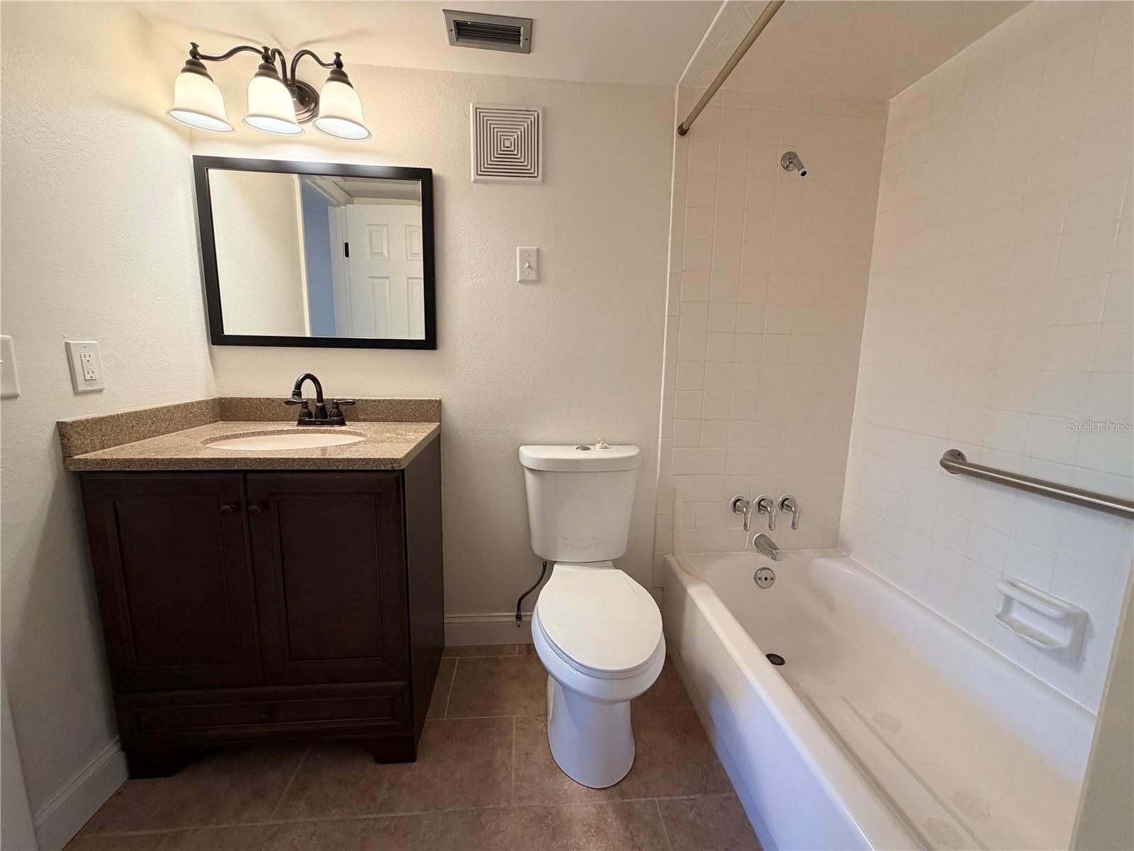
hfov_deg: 102.1
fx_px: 459
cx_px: 567
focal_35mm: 14
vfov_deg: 85.7
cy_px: 426
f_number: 2.2
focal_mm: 2.22
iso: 320
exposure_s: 1/120
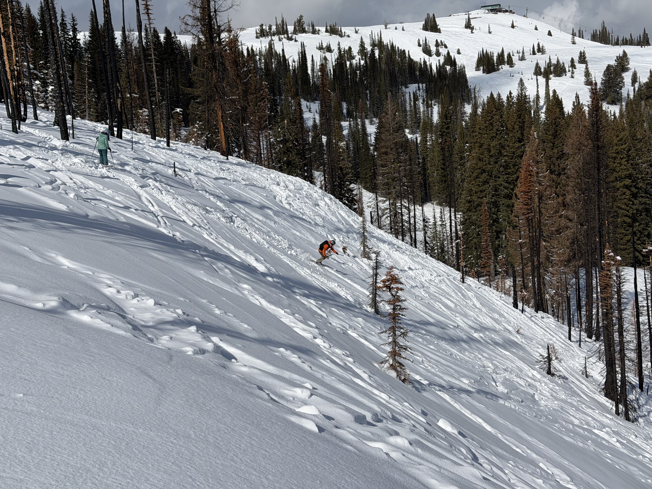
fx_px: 904
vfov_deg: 30.3
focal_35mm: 48
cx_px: 326
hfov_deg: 39.7
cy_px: 244
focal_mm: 6.76
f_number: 1.78
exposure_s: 1/20408
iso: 80
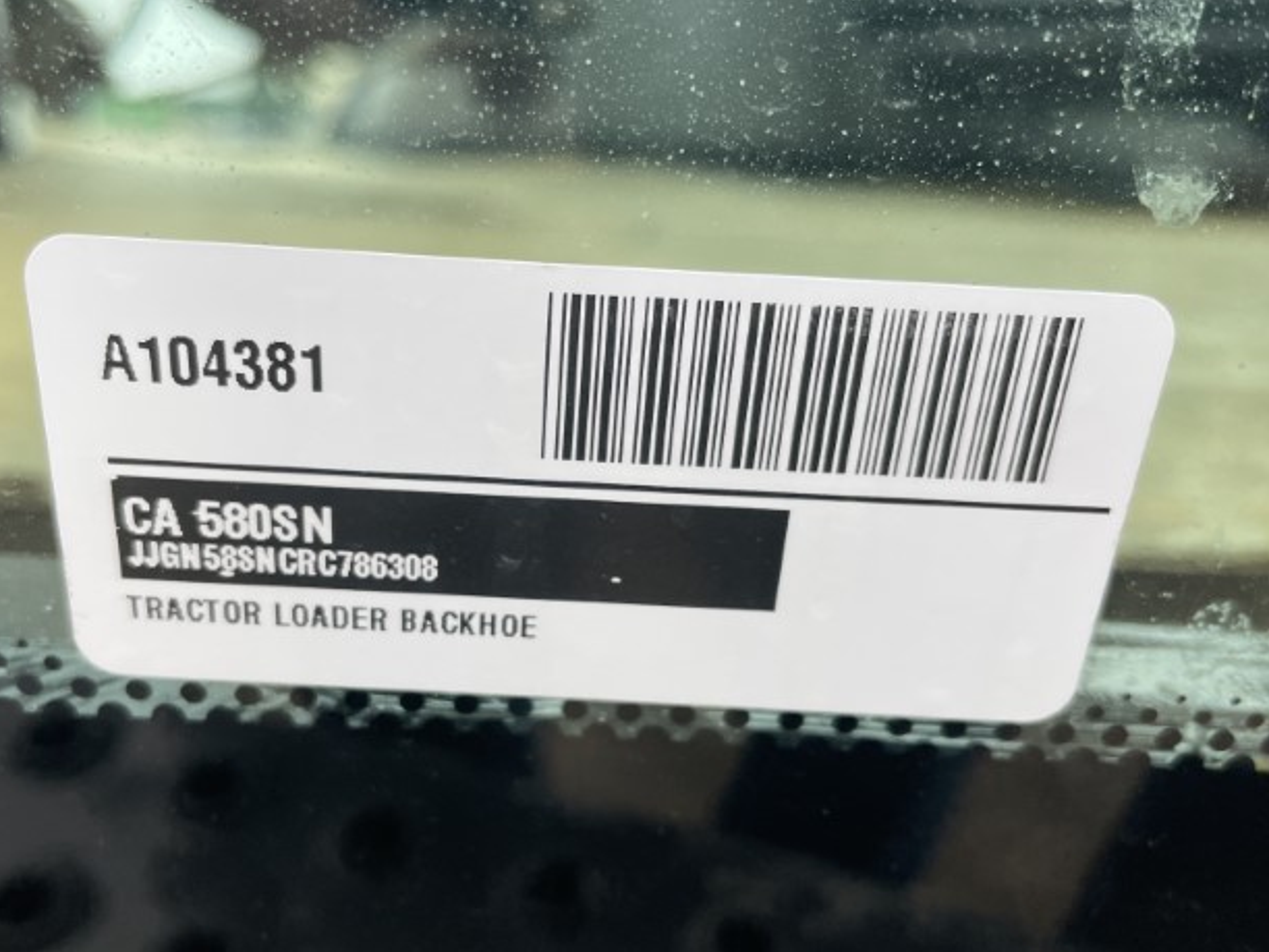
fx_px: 1246
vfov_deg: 41.8
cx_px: 541
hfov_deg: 53.8
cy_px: 519
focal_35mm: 34
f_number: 1.6
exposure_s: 1/323
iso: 32
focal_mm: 4.2
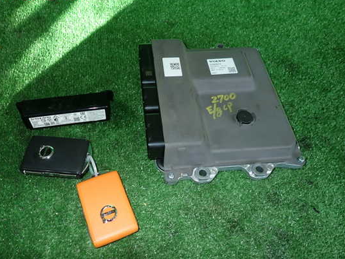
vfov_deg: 49.7
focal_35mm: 28
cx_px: 156
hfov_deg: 63.3
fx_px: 279
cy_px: 131
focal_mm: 4.5
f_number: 5.6
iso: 100
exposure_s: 1/30
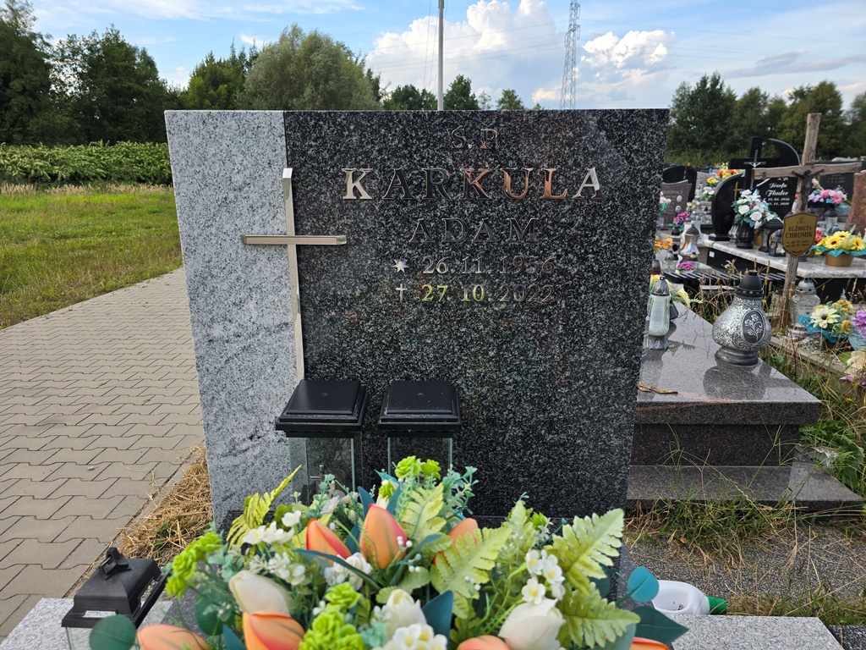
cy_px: 325
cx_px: 433
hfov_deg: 73.9
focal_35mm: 23
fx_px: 575
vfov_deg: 58.9
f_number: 1.7
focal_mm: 6.3
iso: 16
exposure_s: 1/180
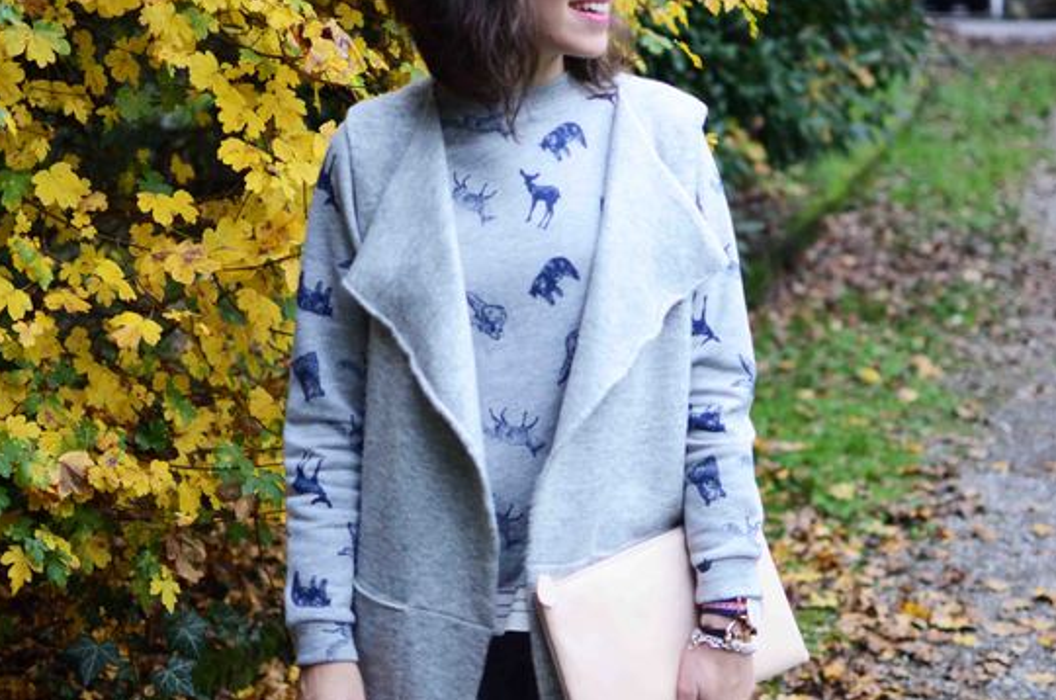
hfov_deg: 26.1
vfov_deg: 17.5
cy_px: 260
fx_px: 2276
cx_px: 505
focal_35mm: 78
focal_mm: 35
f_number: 1.8
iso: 1250
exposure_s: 1/1000
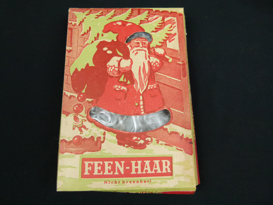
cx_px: 136
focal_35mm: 25
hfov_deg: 69.4
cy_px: 102
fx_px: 197
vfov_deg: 54.9
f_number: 2.8
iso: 250
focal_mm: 4.5
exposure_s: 1/60
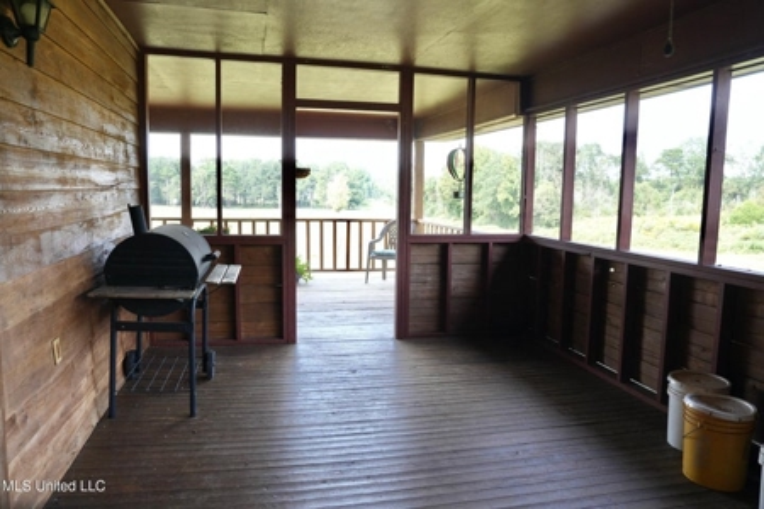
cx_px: 382
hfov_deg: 71.5
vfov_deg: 51.3
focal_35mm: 25
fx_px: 531
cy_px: 254
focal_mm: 25
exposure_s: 1/60
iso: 400
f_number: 5
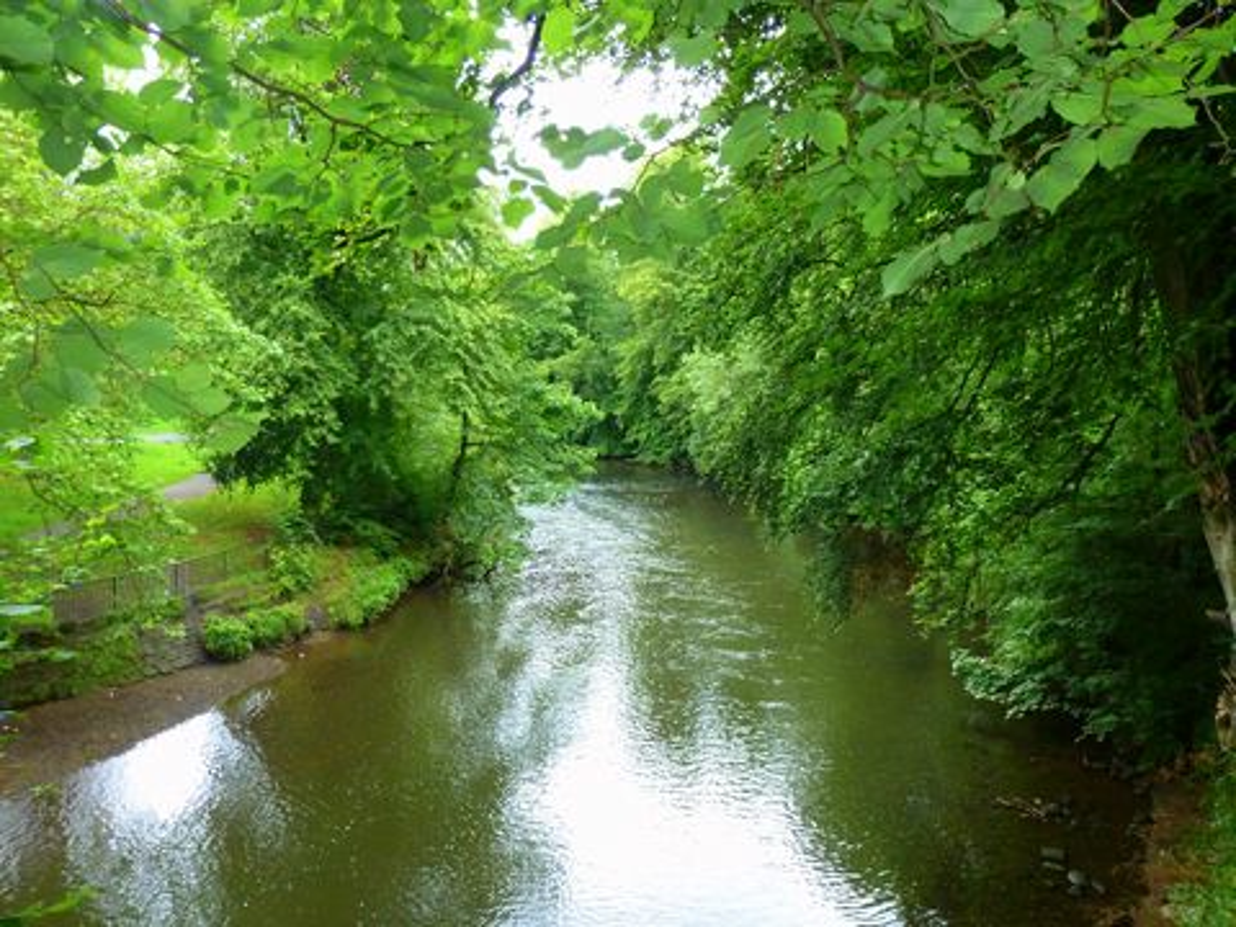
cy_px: 464
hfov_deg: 63.4
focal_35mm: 28
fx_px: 1000
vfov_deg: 49.7
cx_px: 618
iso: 400
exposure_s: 1/60
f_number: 3.5
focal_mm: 5
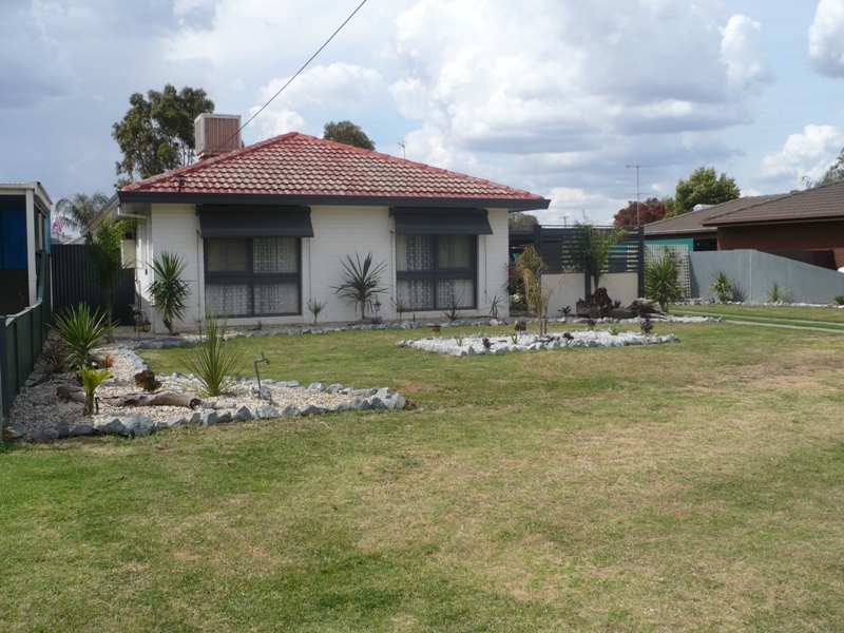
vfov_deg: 40.7
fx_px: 853
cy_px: 316
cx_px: 422
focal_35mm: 35
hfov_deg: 52.6
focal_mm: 5.8
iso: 100
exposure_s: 1/250
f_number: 8
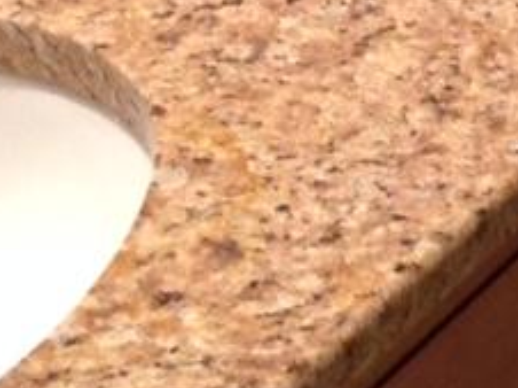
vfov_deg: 7.5
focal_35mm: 187
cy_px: -448
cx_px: 1047
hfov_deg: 9.8
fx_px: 2795
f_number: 2.4
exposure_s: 1/20
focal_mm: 4.12
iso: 160
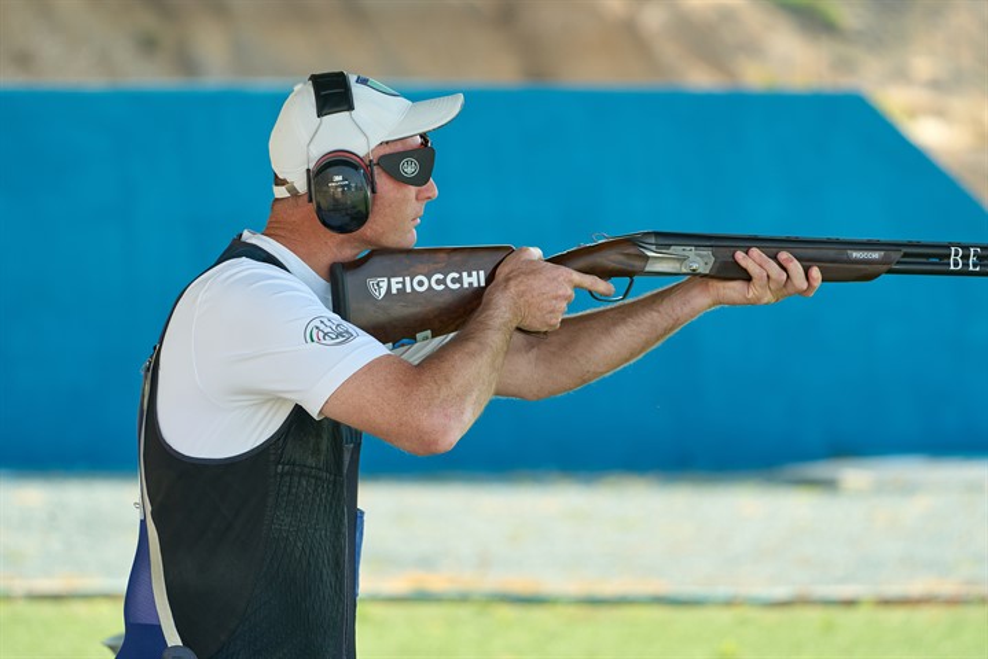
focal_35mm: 241
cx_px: 494
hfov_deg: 8.5
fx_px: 6616
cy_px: 330
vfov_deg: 5.7
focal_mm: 241
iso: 640
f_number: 6.3
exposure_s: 1/640
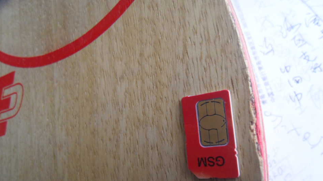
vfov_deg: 35.4
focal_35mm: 33
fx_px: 283
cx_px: 156
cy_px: 114
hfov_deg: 59.5
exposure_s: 1/45
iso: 240
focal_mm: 5
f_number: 3.4
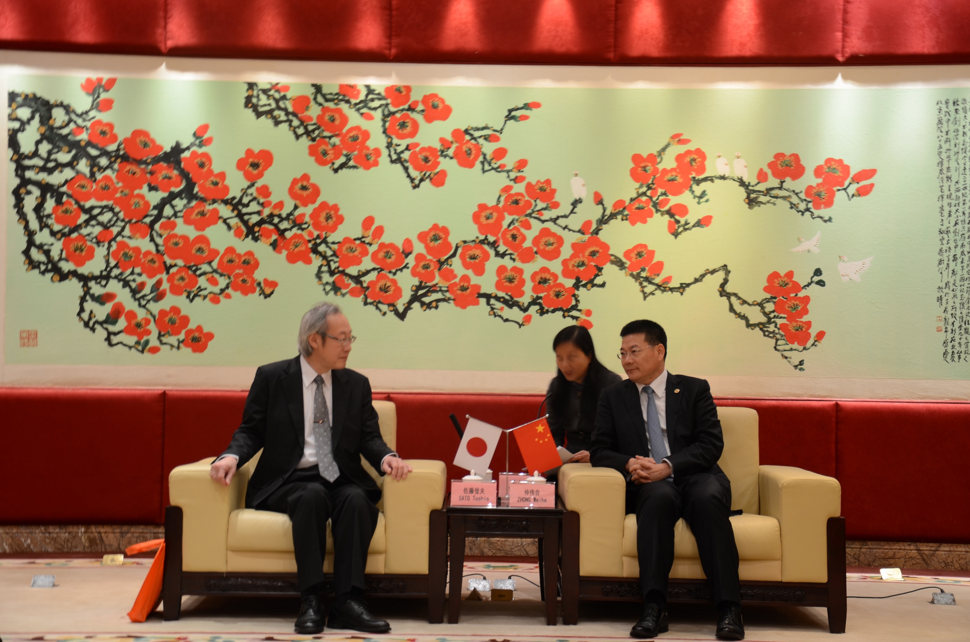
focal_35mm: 63
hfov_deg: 32.0
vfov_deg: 21.5
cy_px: 321
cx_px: 485
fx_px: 1694
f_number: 4.8
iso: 100
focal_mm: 42
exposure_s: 1/3
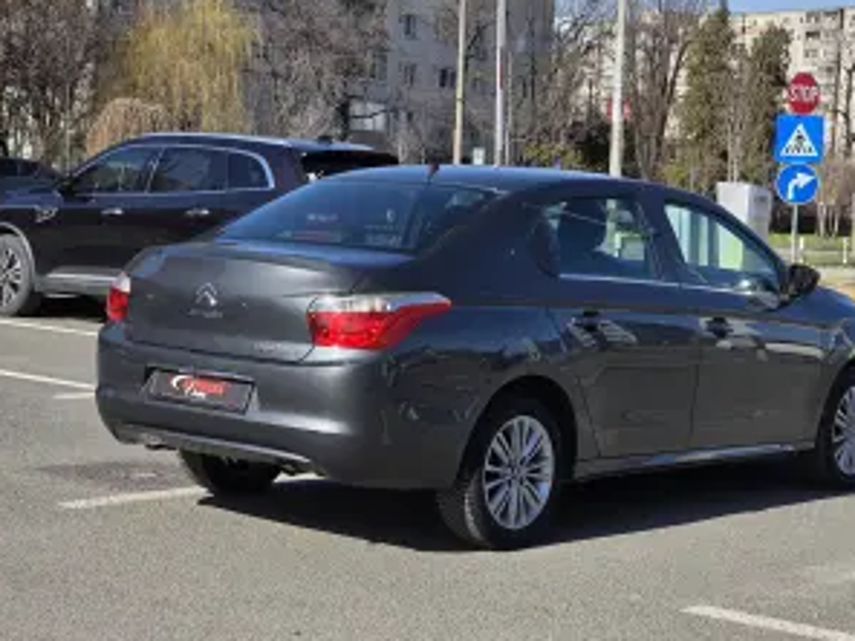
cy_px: 361
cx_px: 456
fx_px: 2075
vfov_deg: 17.6
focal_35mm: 84
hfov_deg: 23.3
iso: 50
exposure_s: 1/1641
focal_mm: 7.9
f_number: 2.4
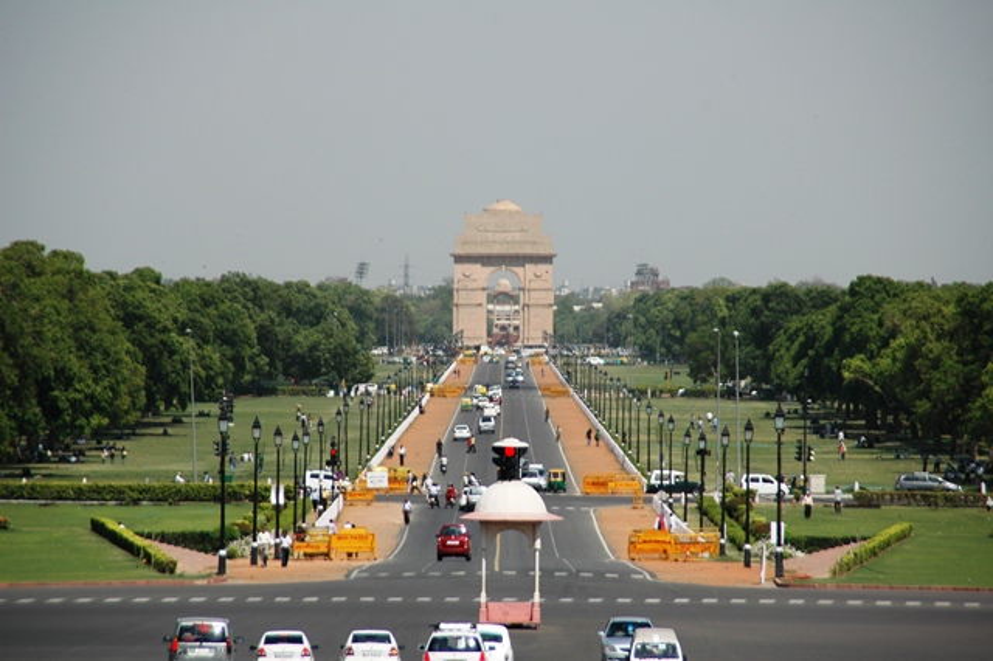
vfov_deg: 4.6
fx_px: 8270
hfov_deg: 6.9
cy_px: 330
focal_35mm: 300
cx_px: 496
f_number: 8
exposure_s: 1/1000
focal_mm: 200
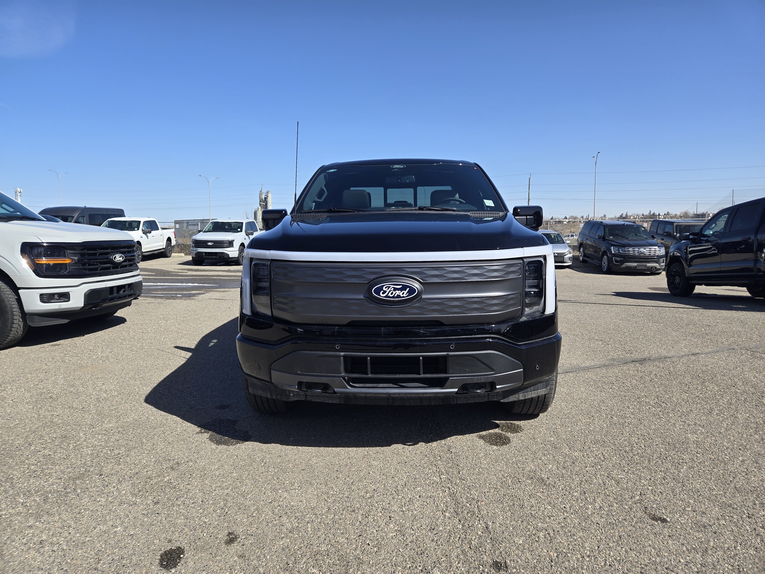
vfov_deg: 58.9
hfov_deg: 73.9
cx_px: 382
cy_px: 287
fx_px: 508
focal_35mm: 23
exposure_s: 1/1925
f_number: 1.8
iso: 25
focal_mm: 5.4
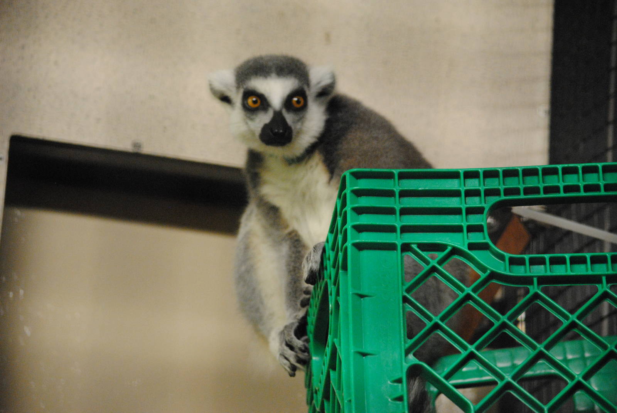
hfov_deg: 14.8
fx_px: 2368
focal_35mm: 138
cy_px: 206
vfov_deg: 10.0
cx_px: 308
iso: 1600
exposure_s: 1/50
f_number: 4.5
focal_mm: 92
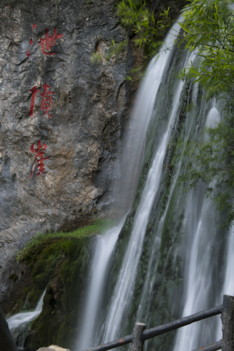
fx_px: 429
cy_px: 176
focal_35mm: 44
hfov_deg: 30.5
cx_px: 117
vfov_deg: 44.5
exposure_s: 8
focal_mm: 44
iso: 100
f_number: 22
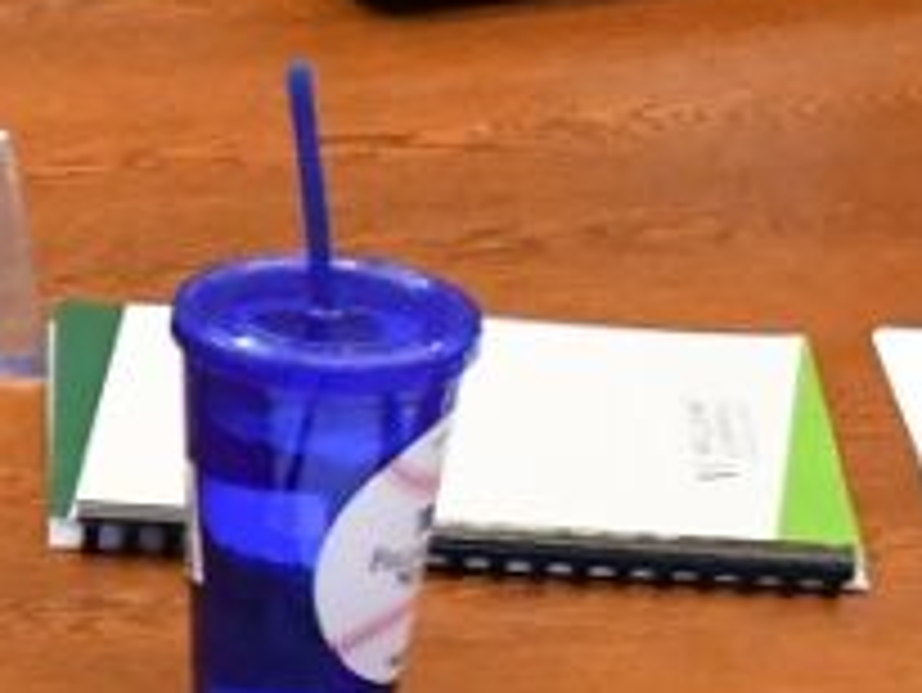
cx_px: -1689
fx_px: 6266
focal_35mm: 235
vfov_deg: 6.3
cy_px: 506
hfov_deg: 7.5
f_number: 4
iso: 6400
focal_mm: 19
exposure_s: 1/640
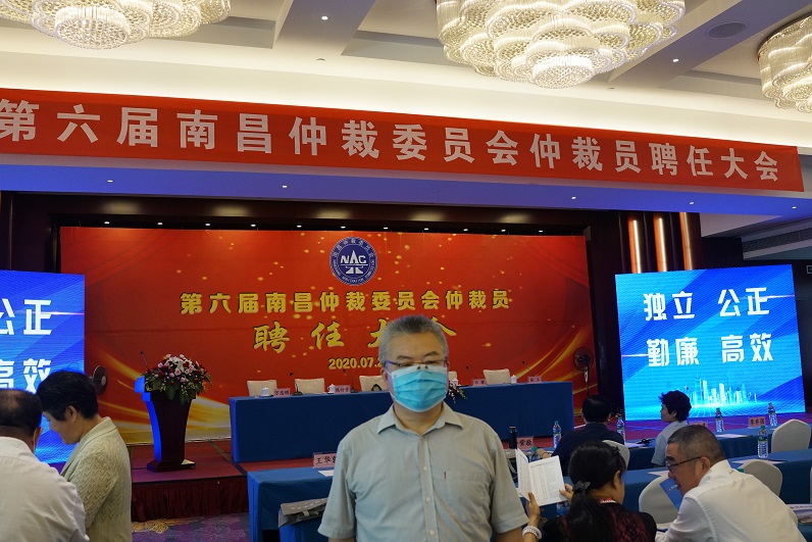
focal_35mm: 35
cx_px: 406
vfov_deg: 37.9
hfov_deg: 54.4
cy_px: 271
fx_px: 790
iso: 2000
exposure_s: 1/160
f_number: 5.6
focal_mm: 35
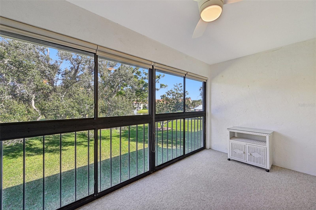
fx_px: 123
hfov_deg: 104.3
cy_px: 105
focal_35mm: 14
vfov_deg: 81.1
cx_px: 158
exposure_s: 1/200
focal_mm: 14
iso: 400
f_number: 8
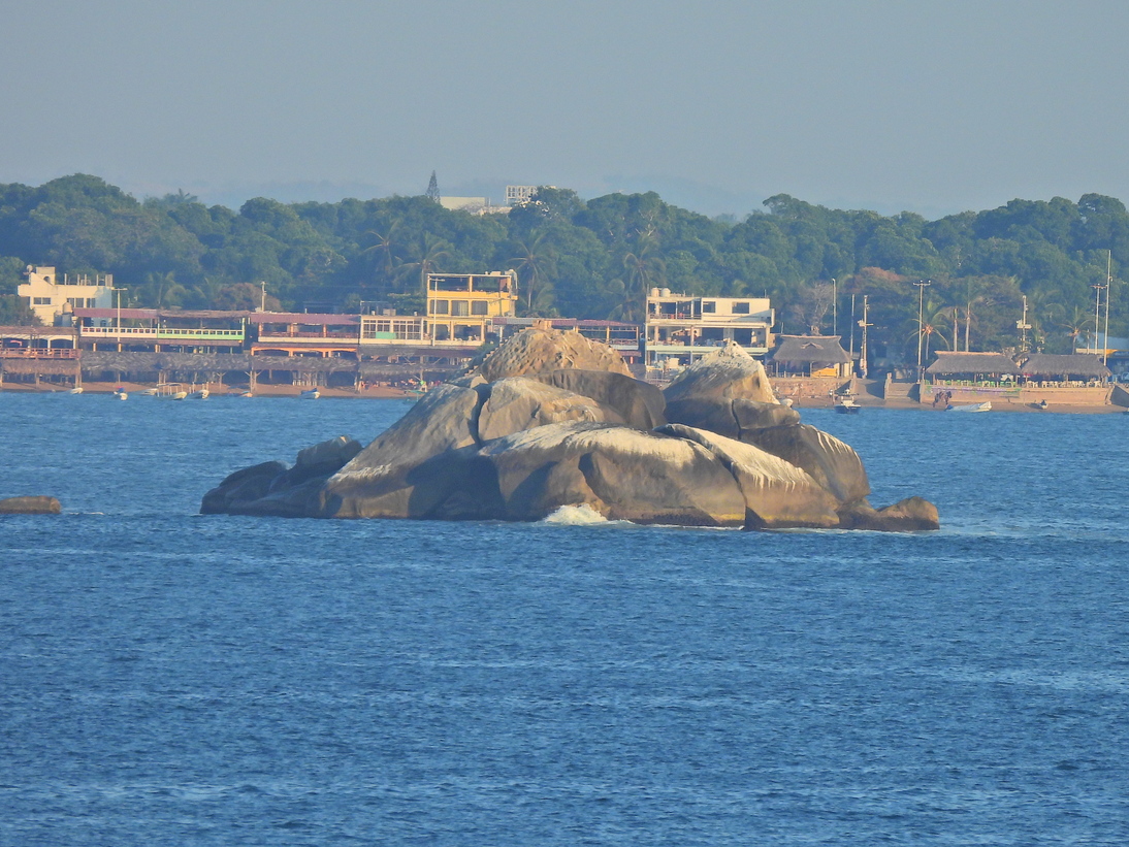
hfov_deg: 1.4
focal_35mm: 1404
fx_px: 45801
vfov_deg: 1.1
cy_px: 404
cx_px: 636
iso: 125
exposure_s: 1/500
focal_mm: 214
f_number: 6.3
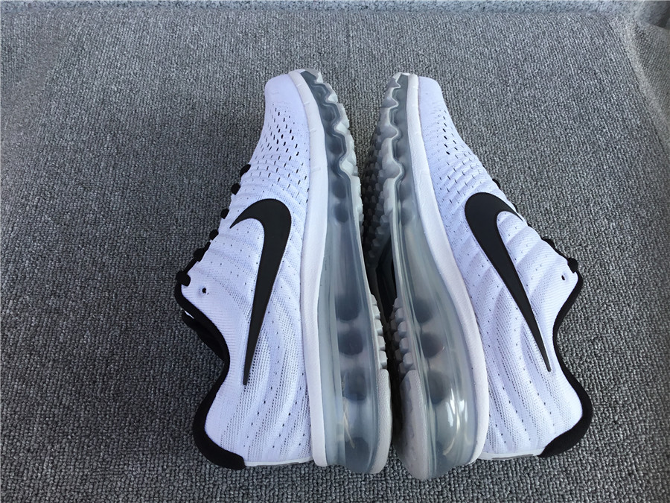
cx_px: 335
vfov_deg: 45.4
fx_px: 600
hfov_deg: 58.4
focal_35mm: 31
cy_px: 252
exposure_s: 1/341
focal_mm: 3.3
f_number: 2.4
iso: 25
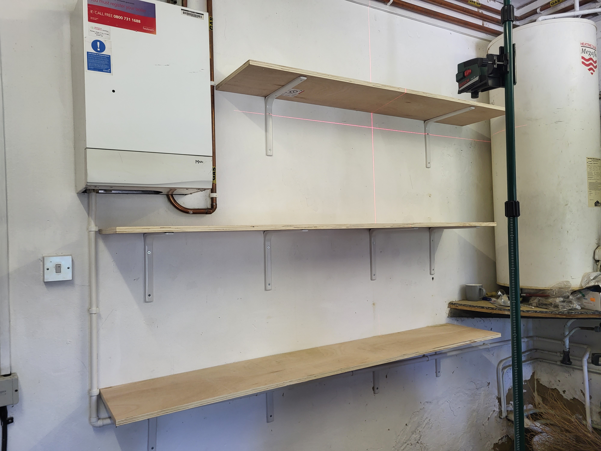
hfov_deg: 67.3
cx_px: 300
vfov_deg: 53.1
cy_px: 226
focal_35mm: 26
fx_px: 451
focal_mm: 5.4
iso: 160
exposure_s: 1/100
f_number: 1.8
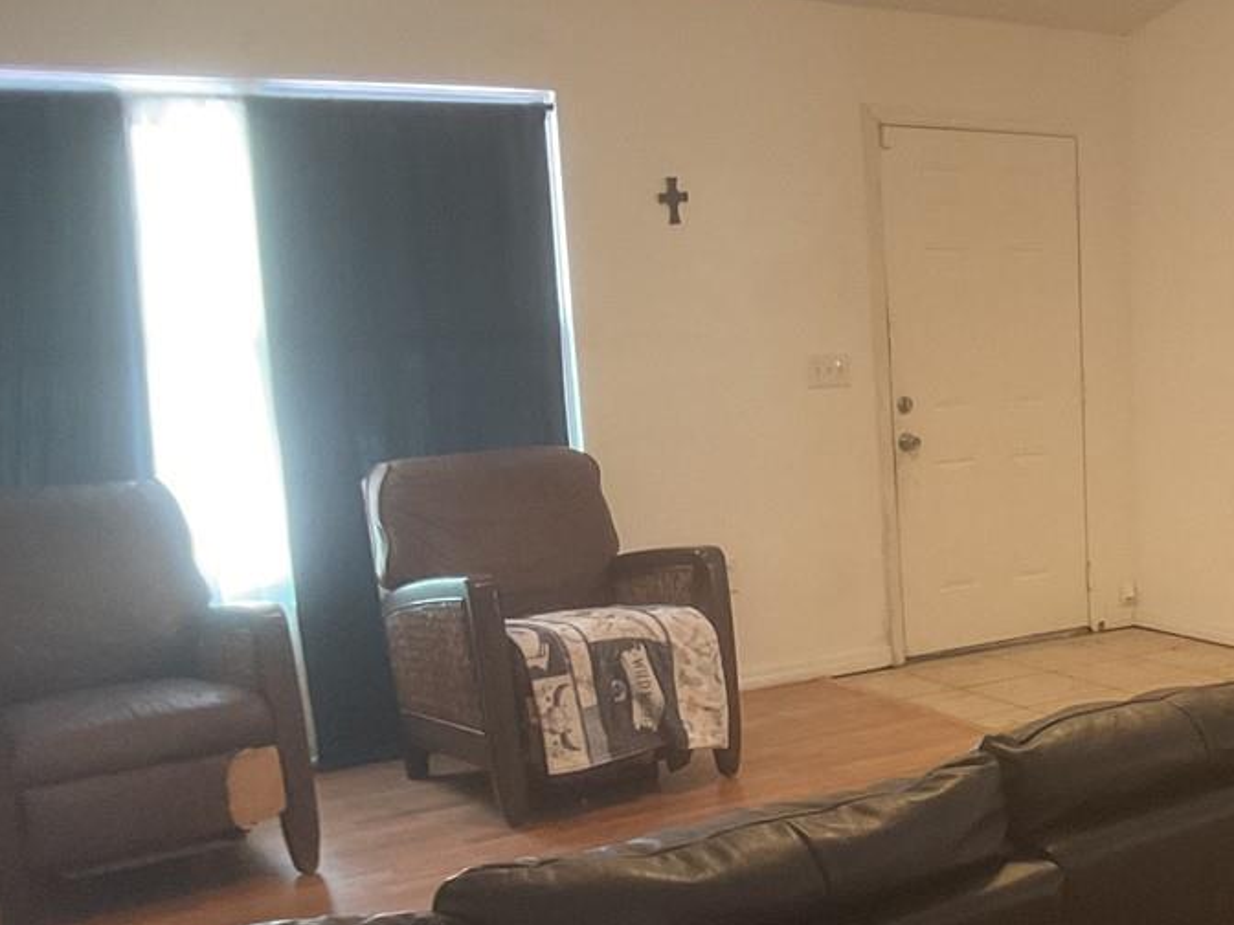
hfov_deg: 26.4
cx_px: 1278
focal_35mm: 69
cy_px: 705
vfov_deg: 21.1
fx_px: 2460
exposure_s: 1/30
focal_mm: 3
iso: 250
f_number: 1.8
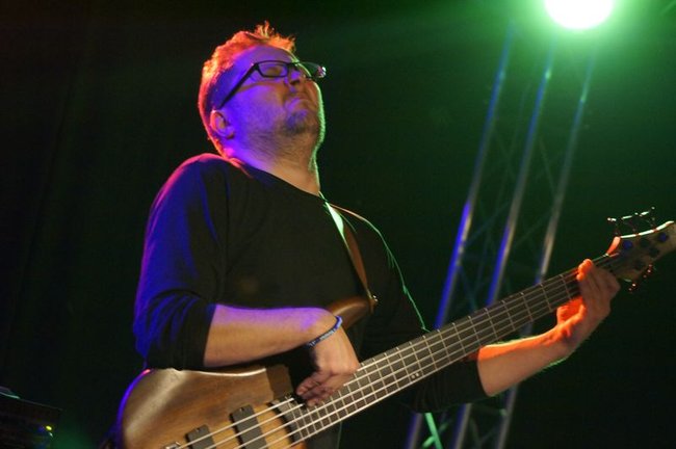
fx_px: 2110
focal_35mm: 112
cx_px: 338
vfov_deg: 12.2
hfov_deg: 18.2
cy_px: 224
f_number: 4.5
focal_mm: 75
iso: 3200
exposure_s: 1/60
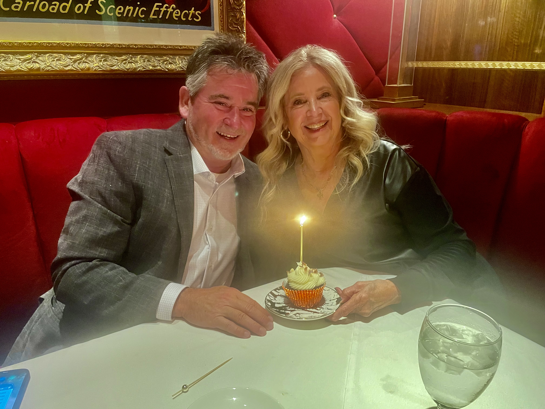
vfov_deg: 53.1
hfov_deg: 67.3
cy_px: 204
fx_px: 409
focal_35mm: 26
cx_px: 272
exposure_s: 1/38
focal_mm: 4.2
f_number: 1.6
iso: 640
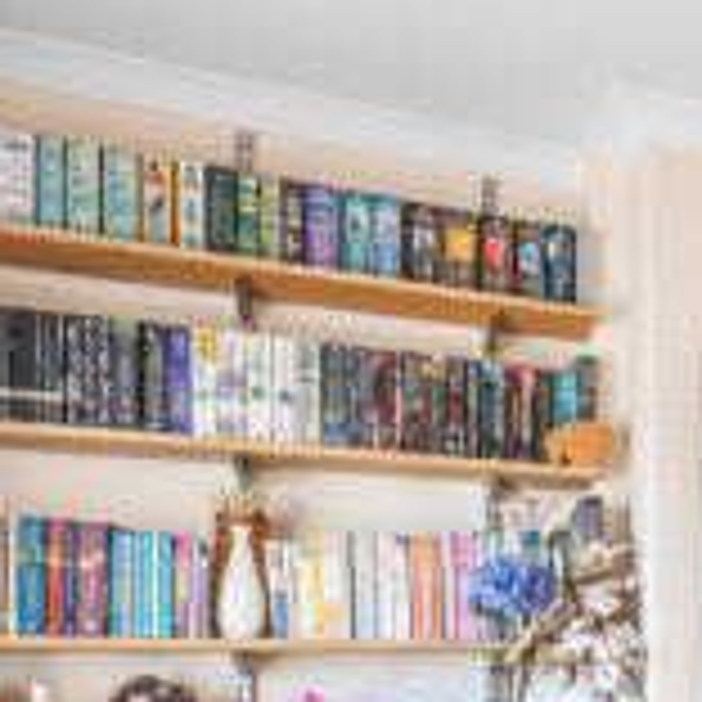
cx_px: 1078
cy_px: 650
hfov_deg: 25.1
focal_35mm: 50
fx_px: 1147
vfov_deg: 32.1
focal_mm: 14
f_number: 11
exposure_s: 1/4
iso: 64
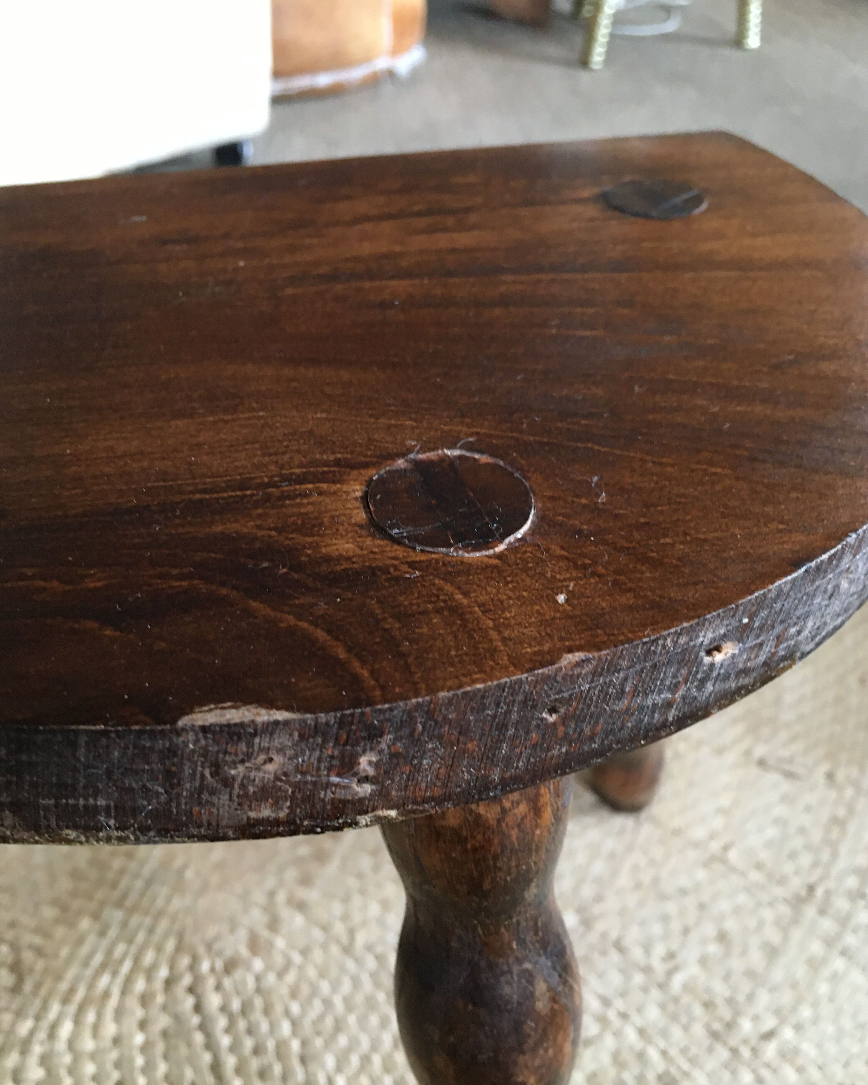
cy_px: 563
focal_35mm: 31
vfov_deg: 57.2
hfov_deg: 47.1
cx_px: 431
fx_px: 996
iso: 250
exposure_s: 1/33
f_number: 2.2
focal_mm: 4.15
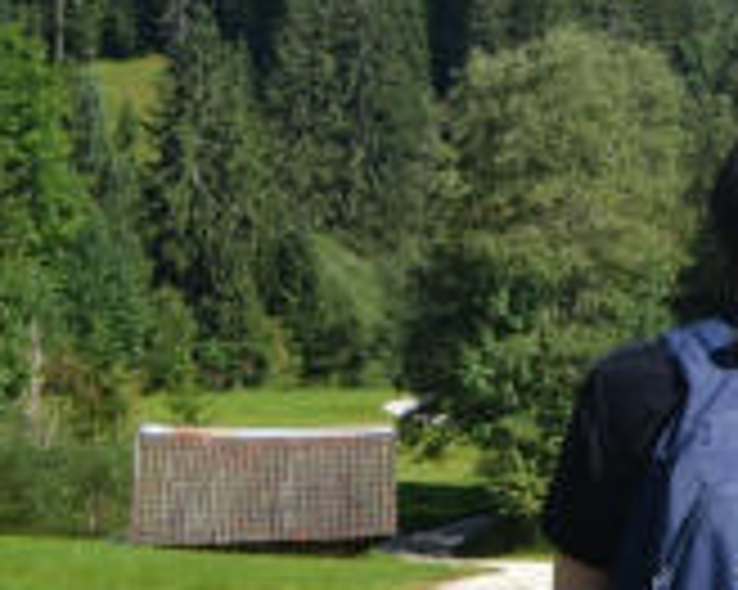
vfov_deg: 9.3
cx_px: 1760
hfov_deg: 10.2
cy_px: -47
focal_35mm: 165
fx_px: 3602
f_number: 14
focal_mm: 24
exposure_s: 1/80
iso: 100
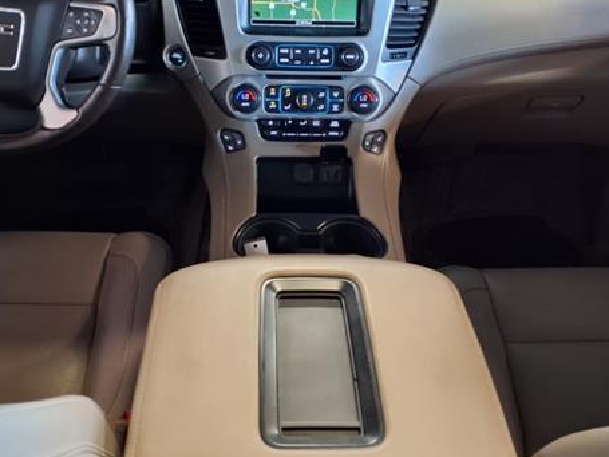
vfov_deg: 37.5
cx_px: 285
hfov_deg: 49.0
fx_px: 668
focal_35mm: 38
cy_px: 176
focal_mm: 3.58
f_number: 1.9
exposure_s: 1/20
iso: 400
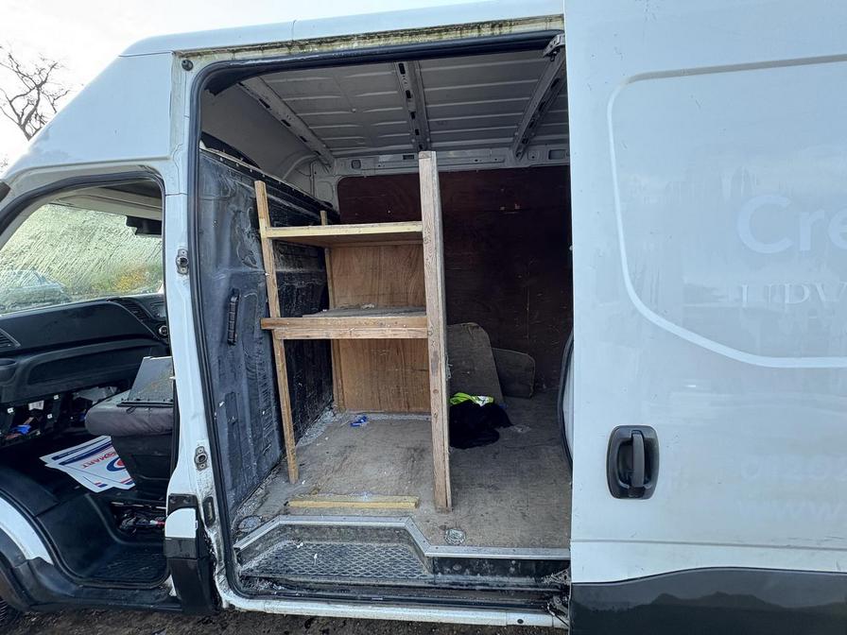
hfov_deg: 102.1
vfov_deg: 85.7
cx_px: 424
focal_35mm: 14
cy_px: 318
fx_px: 343
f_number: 2.2
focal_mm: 2.22
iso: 100
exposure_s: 1/99
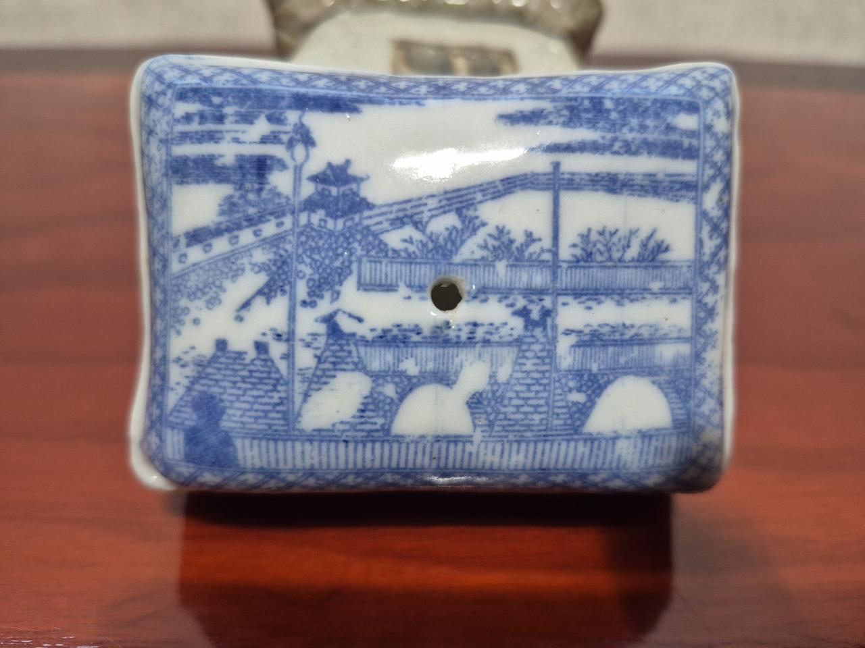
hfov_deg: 73.9
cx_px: 432
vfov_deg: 58.9
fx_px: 575
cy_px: 324
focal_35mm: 23
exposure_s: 1/120
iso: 500
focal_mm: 5.4
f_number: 1.8
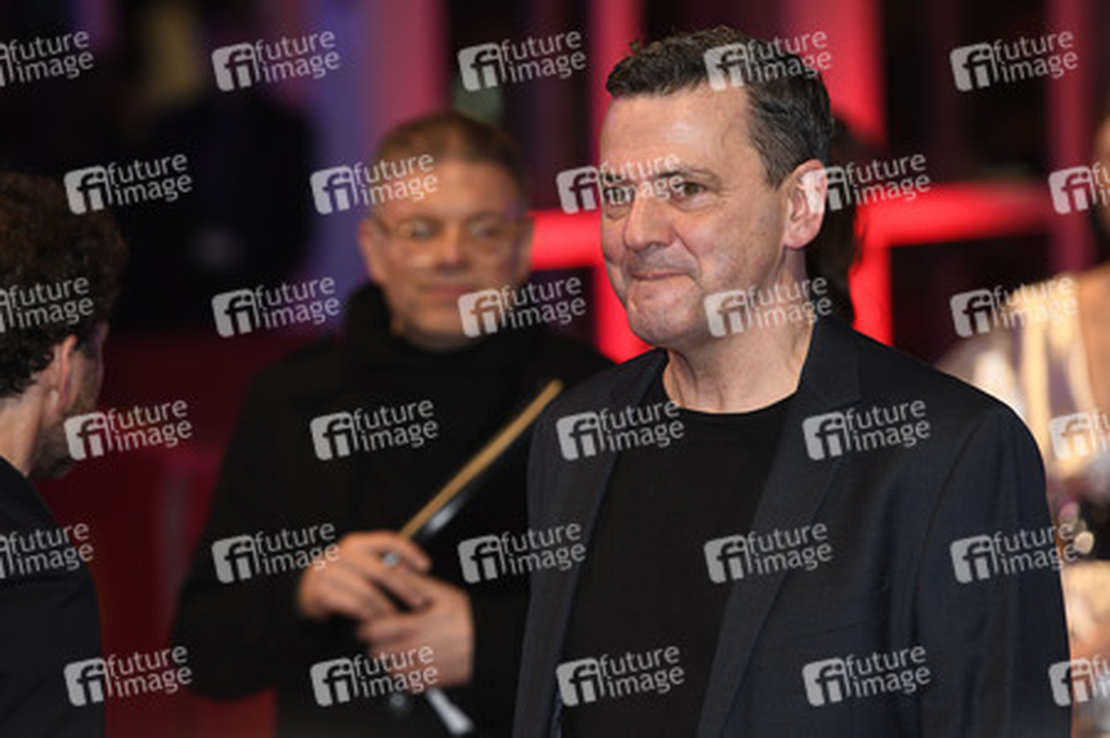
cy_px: 369
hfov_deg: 13.3
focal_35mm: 155
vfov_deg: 8.8
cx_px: 555
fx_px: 4776
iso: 800
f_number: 3.5
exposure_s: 1/640
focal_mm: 155
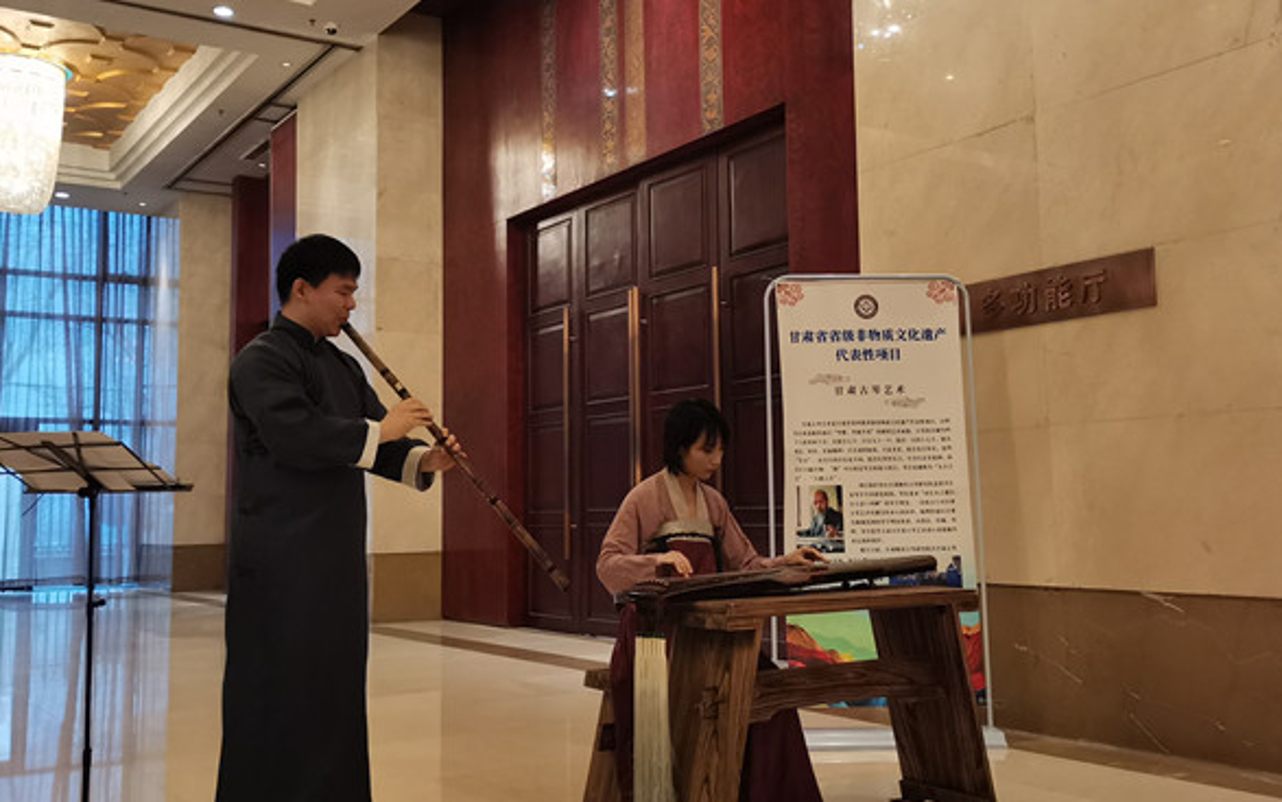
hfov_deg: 52.7
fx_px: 1293
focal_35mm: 37
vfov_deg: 34.4
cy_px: 367
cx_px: 649
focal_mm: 5.58
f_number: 1.8
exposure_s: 1/60
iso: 200
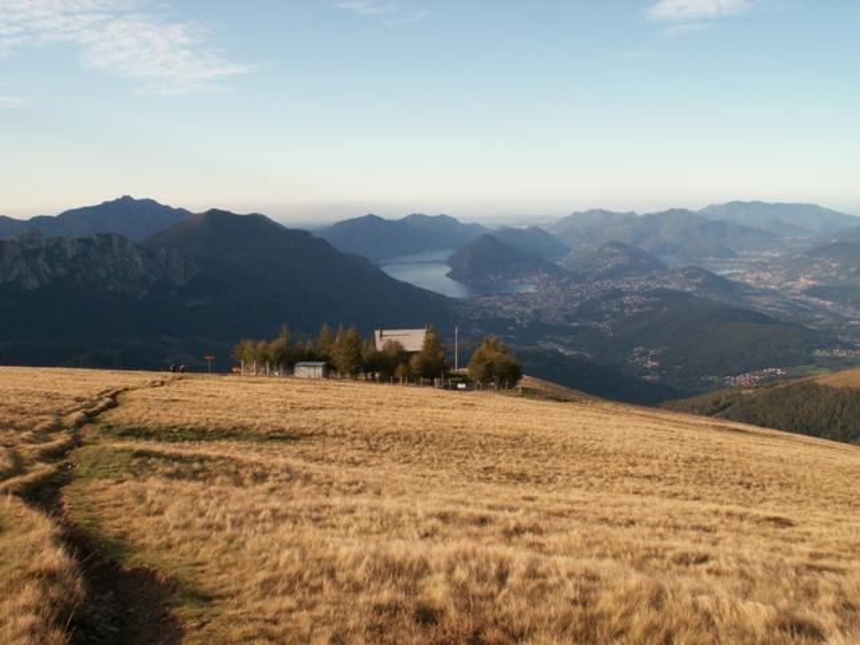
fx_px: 870
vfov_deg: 40.7
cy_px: 322
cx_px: 430
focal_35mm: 35
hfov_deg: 52.6
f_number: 5.6
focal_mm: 5.86
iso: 50
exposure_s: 1/160
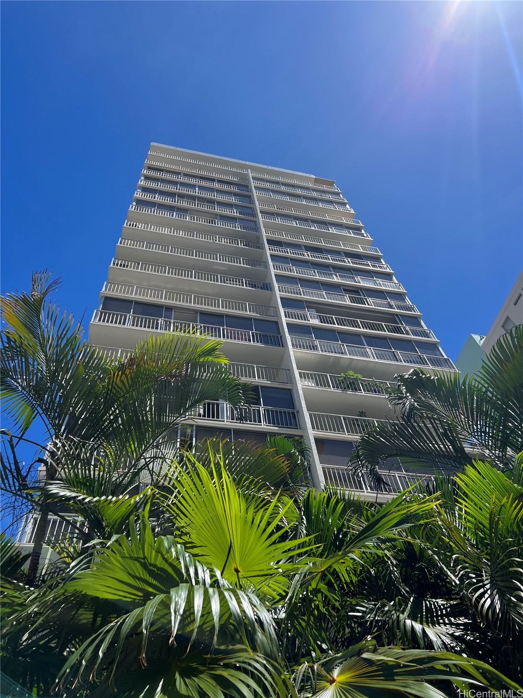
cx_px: 262
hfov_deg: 53.1
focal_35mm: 26
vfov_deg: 67.3
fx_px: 524
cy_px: 349
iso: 50
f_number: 1.5
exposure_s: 1/4274
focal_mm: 5.7
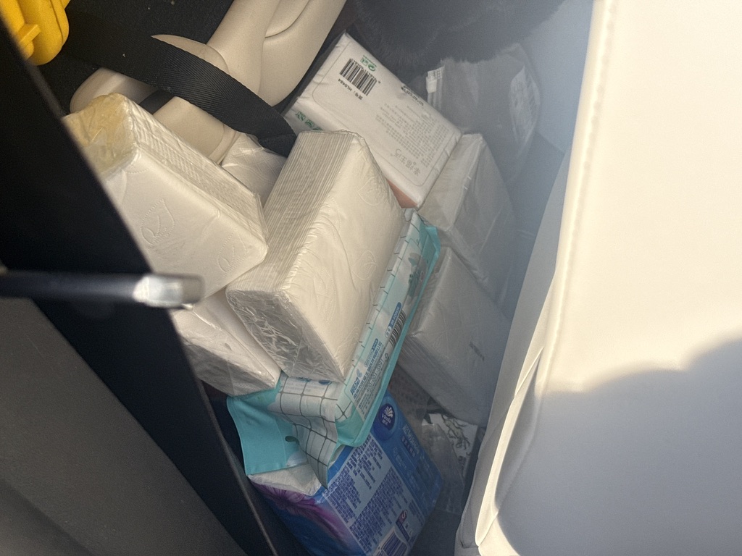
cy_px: 278
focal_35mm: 48
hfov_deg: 39.7
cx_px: 371
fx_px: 1029
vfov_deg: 30.3
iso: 100
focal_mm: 6.76
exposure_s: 1/345
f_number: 1.78
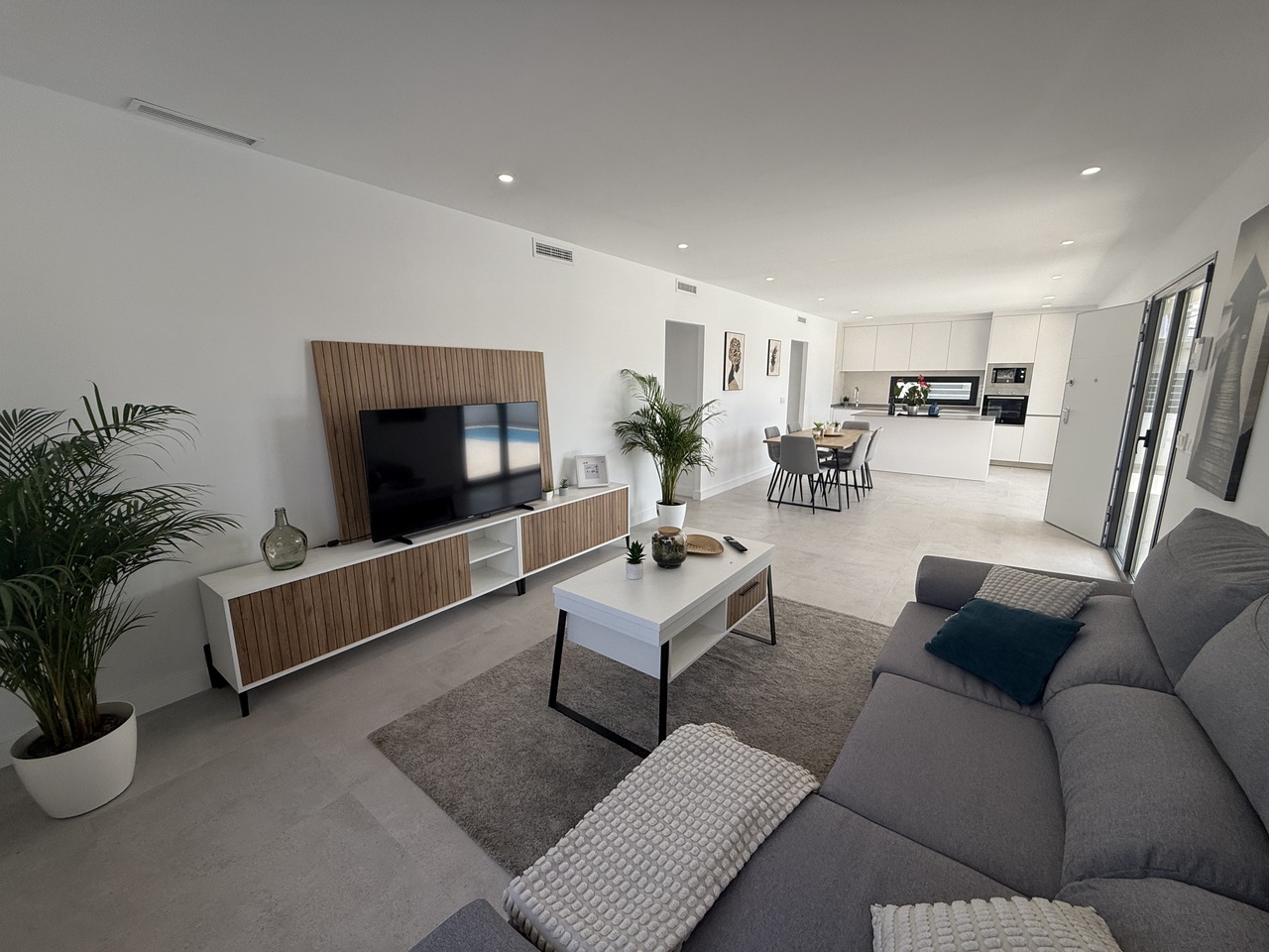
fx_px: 513
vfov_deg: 85.7
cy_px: 476
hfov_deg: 102.1
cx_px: 634
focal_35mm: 14
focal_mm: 2.22
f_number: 2.2
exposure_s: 1/383
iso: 50
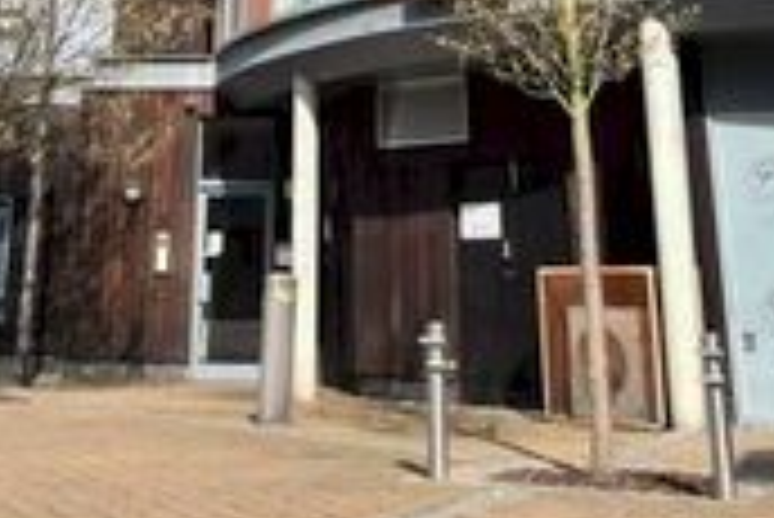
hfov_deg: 32.8
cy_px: -408
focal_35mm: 61
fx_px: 1313
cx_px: 333
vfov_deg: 17.9
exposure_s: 1/200
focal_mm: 10
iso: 100
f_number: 8
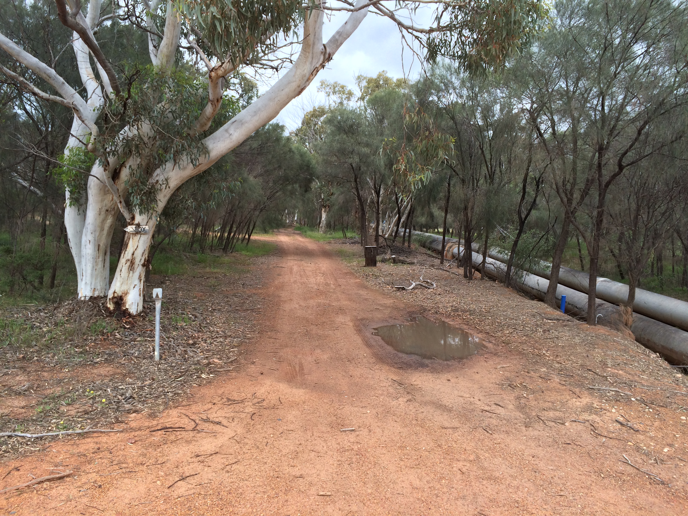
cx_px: 344
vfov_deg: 48.2
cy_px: 258
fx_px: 576
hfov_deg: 61.7
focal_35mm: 29
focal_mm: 4.15
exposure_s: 1/540
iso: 32
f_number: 2.2
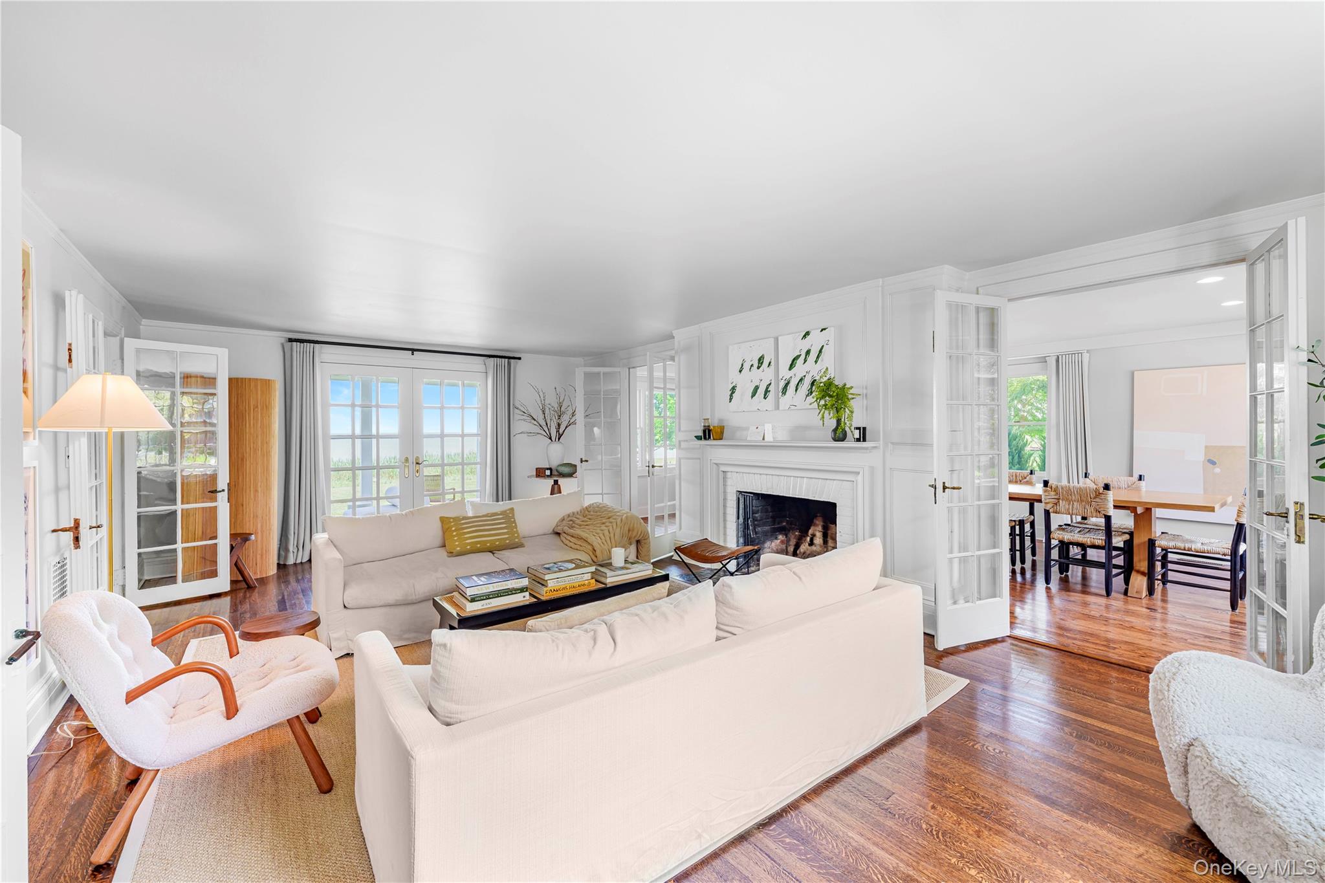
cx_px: 662
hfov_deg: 104.3
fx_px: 515
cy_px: 442
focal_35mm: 14
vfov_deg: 81.2
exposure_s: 1/3
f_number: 9
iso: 250
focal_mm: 14
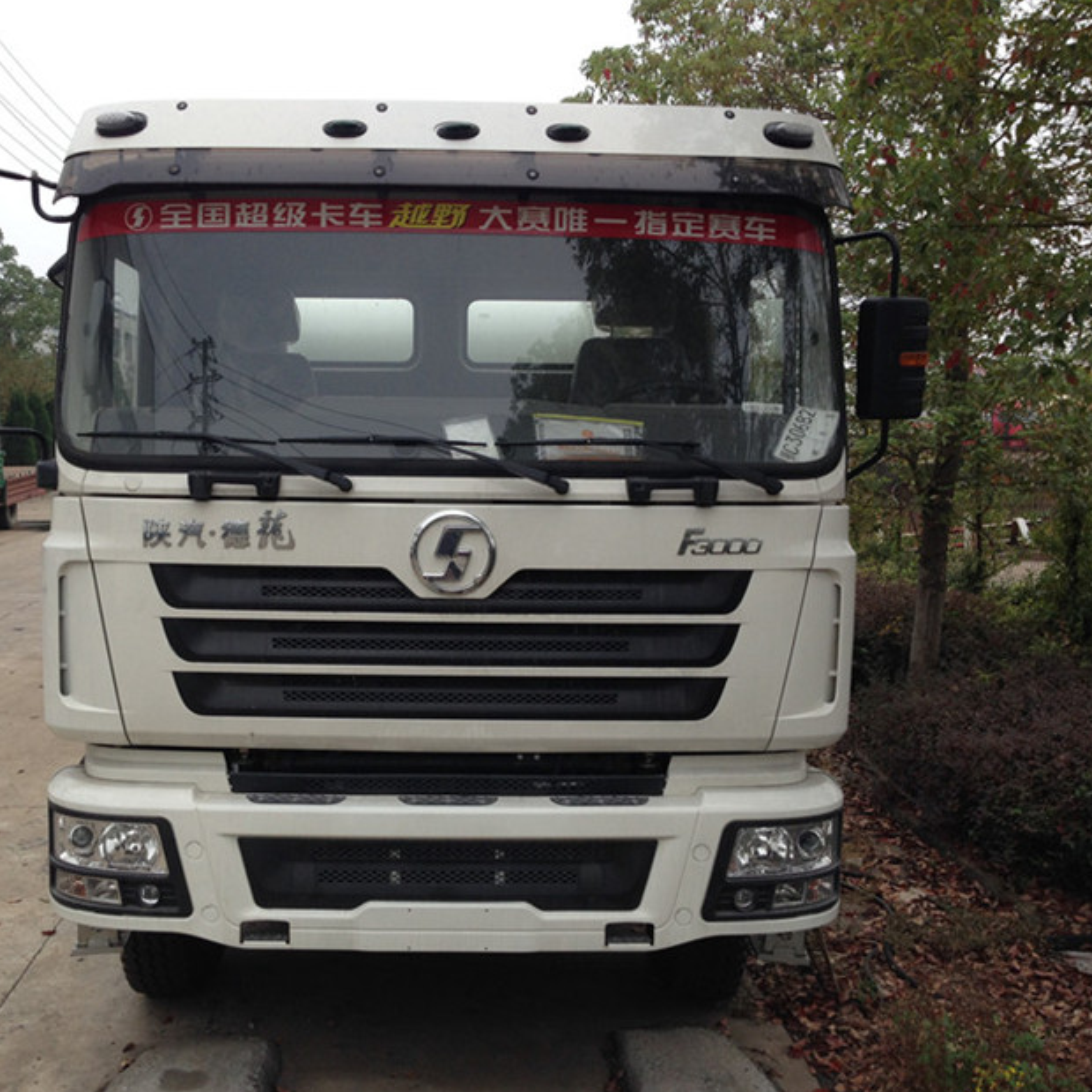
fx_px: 1428
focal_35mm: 40
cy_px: 549
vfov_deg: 41.9
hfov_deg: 41.7
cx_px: 439
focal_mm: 4.12
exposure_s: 1/179
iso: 50
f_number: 2.4
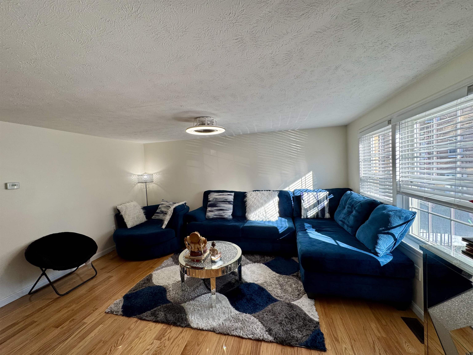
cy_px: 178
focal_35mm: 14
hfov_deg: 102.1
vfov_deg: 85.7
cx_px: 236
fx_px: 191
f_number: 2.2
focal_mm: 2.22
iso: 40
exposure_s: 1/132
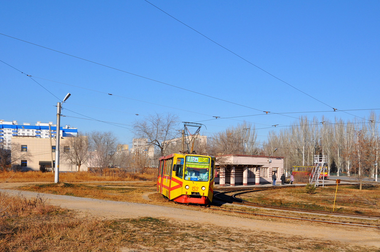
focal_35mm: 42
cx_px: 190
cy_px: 126
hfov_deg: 46.5
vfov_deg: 31.8
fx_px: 443
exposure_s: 1/640
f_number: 9
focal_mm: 28
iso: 200
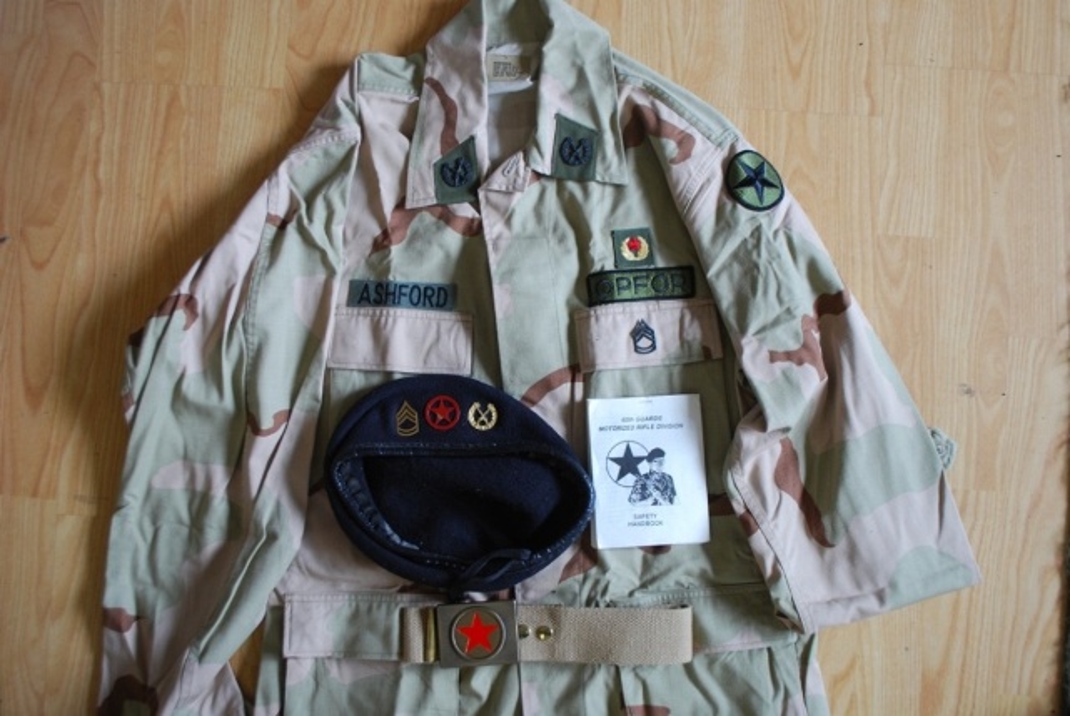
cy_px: 358
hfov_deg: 57.2
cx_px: 535
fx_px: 982
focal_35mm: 33
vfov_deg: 40.1
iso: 280
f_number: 4
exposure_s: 1/30
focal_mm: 22
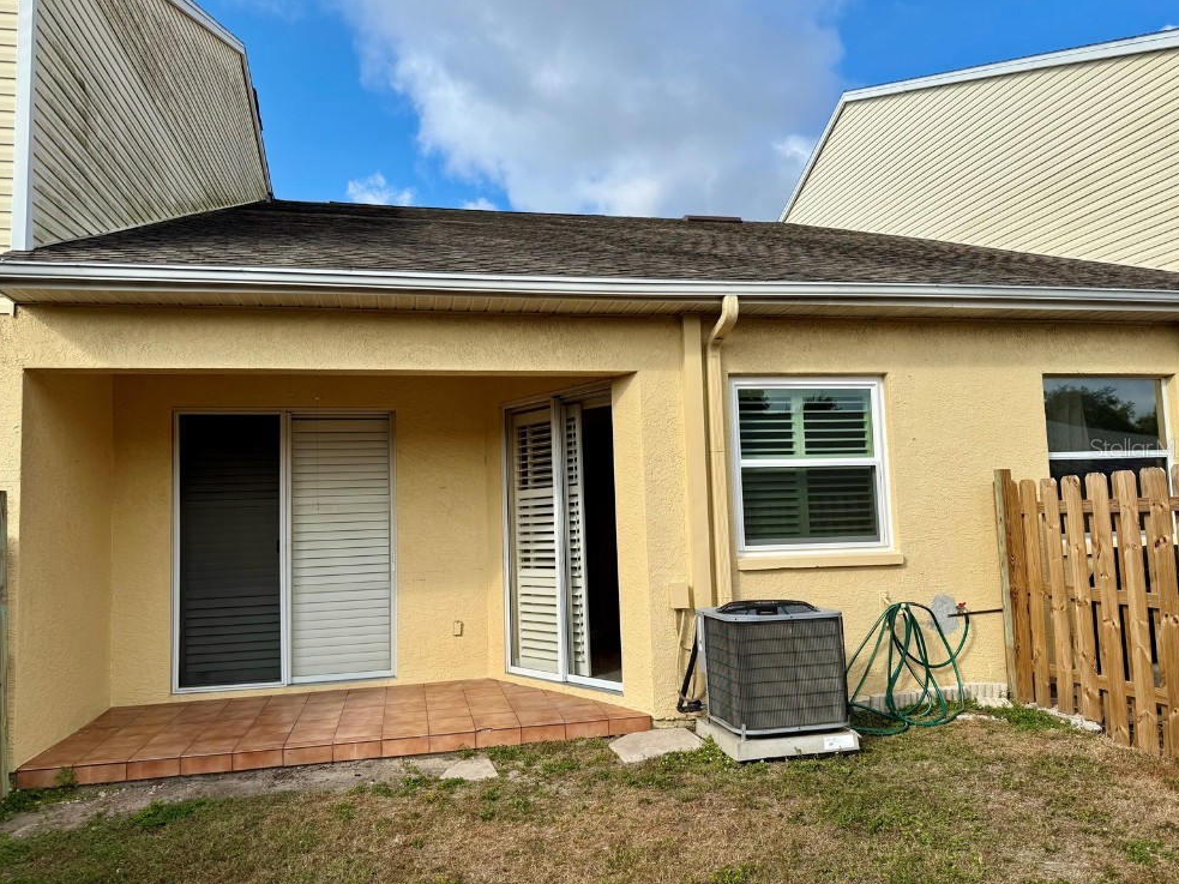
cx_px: 589
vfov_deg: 54.9
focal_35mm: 25
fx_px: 851
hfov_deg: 69.4
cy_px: 447
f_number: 1.78
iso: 80
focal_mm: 6.76
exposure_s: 1/4167
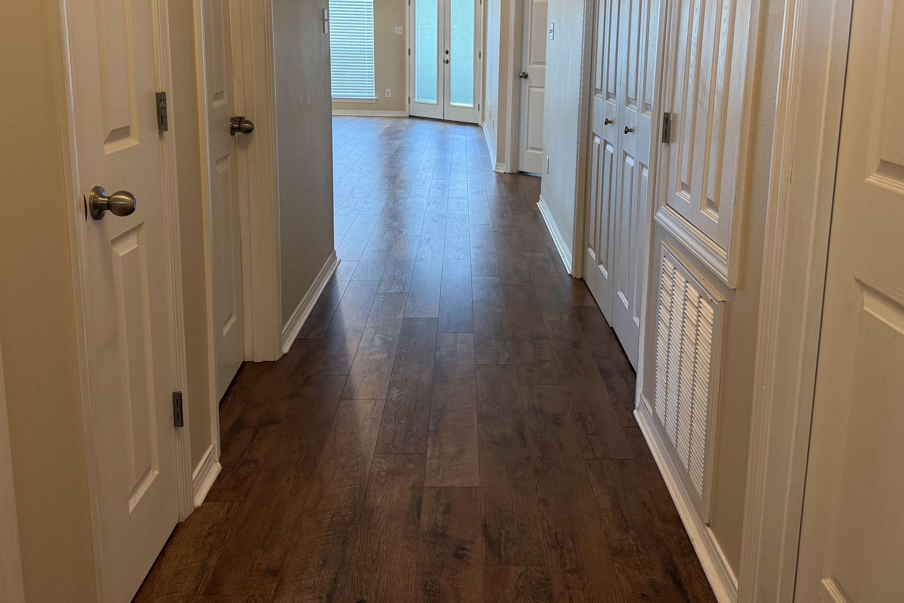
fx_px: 804
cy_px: 191
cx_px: 495
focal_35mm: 32
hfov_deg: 58.6
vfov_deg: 40.5
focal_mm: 6.76
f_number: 1.78
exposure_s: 1/120
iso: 160
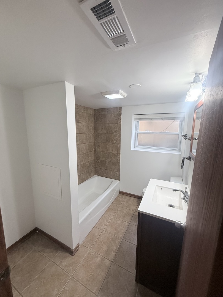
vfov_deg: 102.1
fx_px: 120
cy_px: 148
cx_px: 112
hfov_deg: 85.7
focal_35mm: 14
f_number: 2.2
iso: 320
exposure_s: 1/120
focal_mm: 2.22
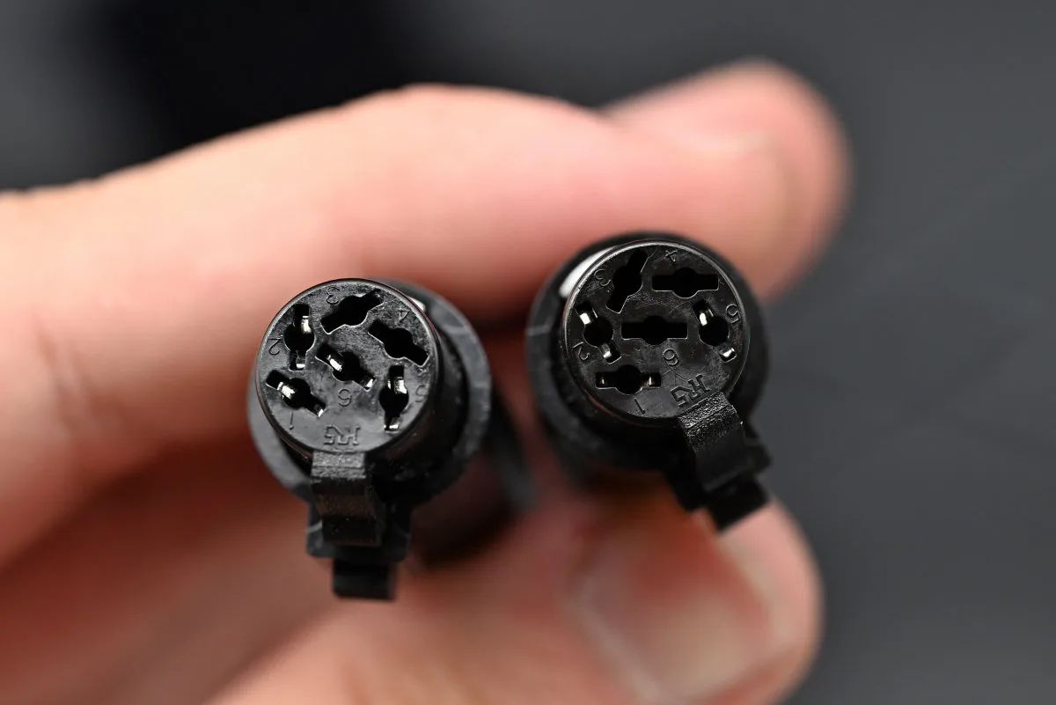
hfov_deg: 19.4
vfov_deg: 13.1
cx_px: 528
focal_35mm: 105
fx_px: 3081
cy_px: 352
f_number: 6.3
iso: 800
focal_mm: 105
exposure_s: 1/50
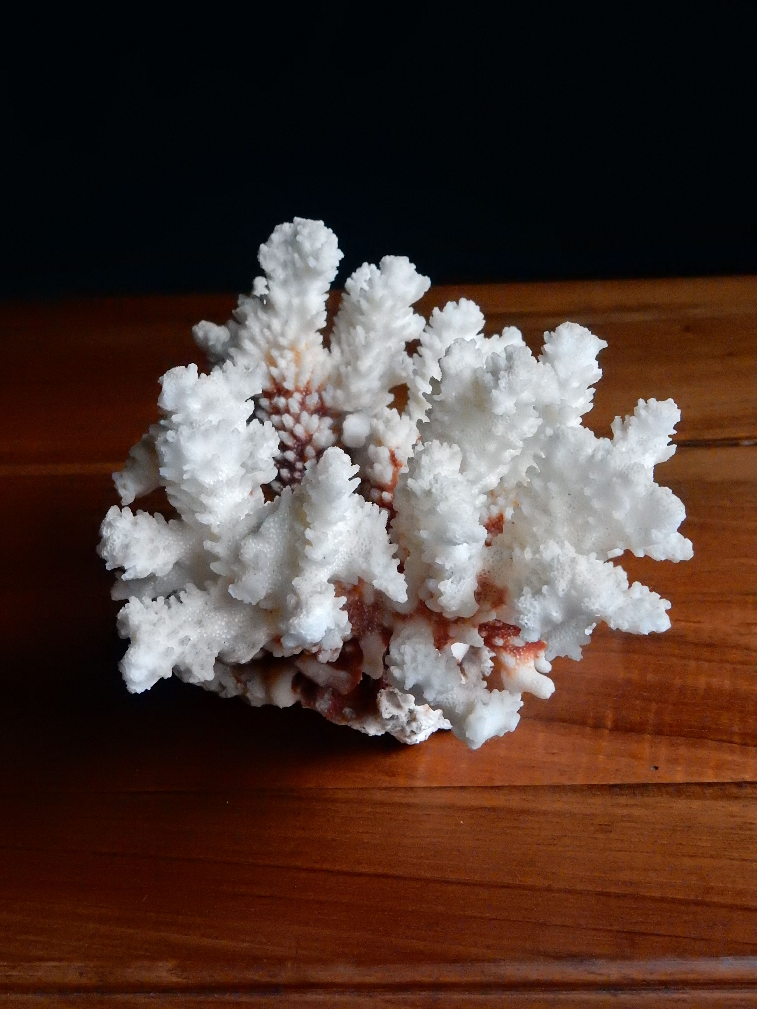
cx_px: 378
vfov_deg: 43.9
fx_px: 1254
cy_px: 504
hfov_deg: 33.6
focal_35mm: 43
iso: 1600
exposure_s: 1/60
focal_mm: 7.6
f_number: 4.2
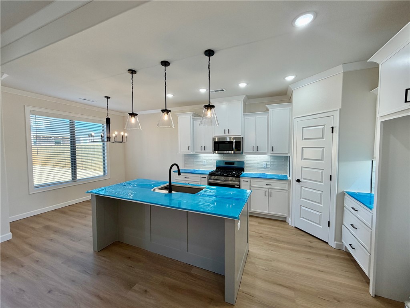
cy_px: 154
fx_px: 166
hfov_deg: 102.1
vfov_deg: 85.7
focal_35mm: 14
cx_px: 205
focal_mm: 2.22
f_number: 2.2
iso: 80
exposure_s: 1/120
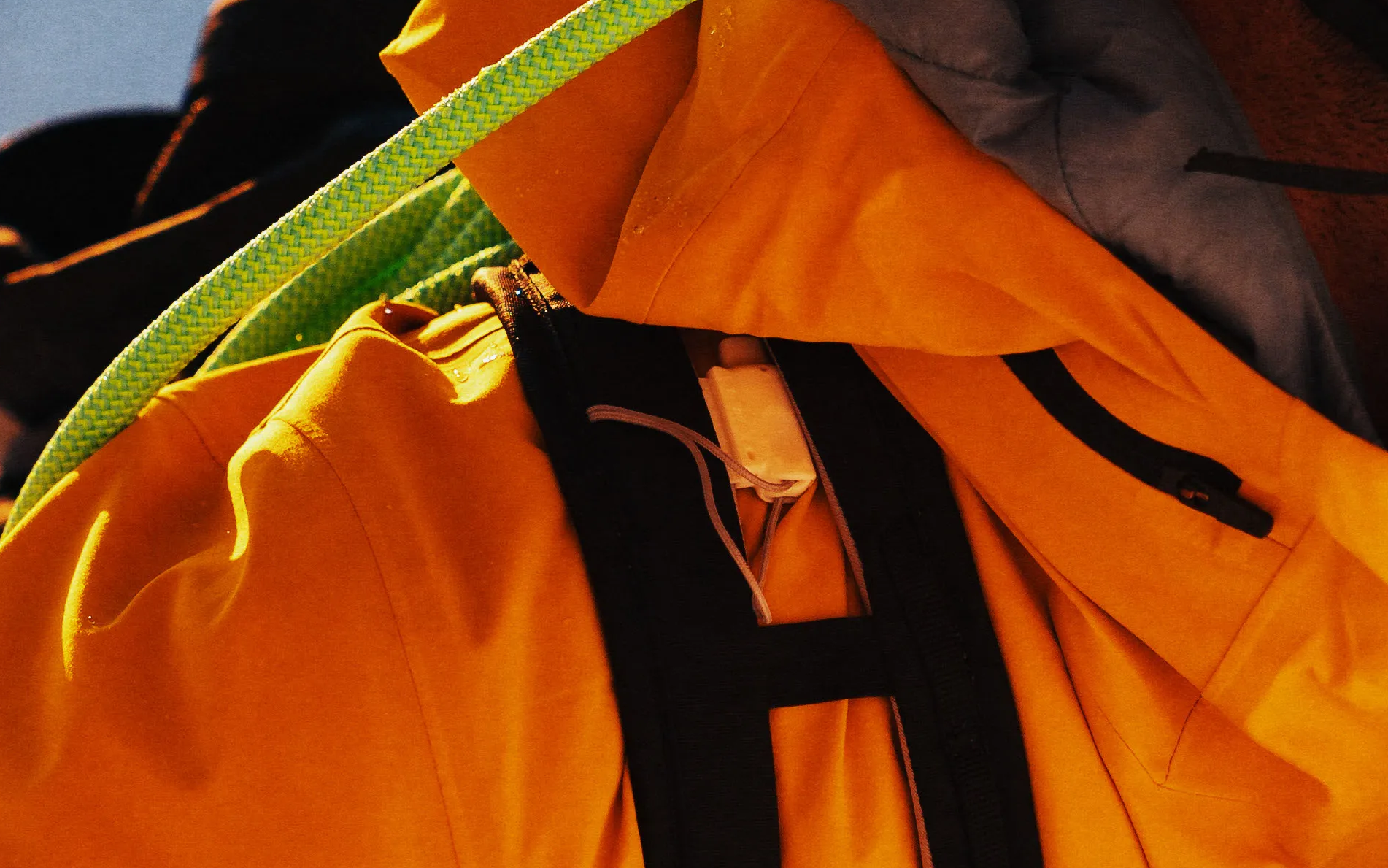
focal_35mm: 225
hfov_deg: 9.3
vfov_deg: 5.8
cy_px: 114
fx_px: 8512
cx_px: 1099
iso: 250
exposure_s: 1/1000
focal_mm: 70
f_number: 4
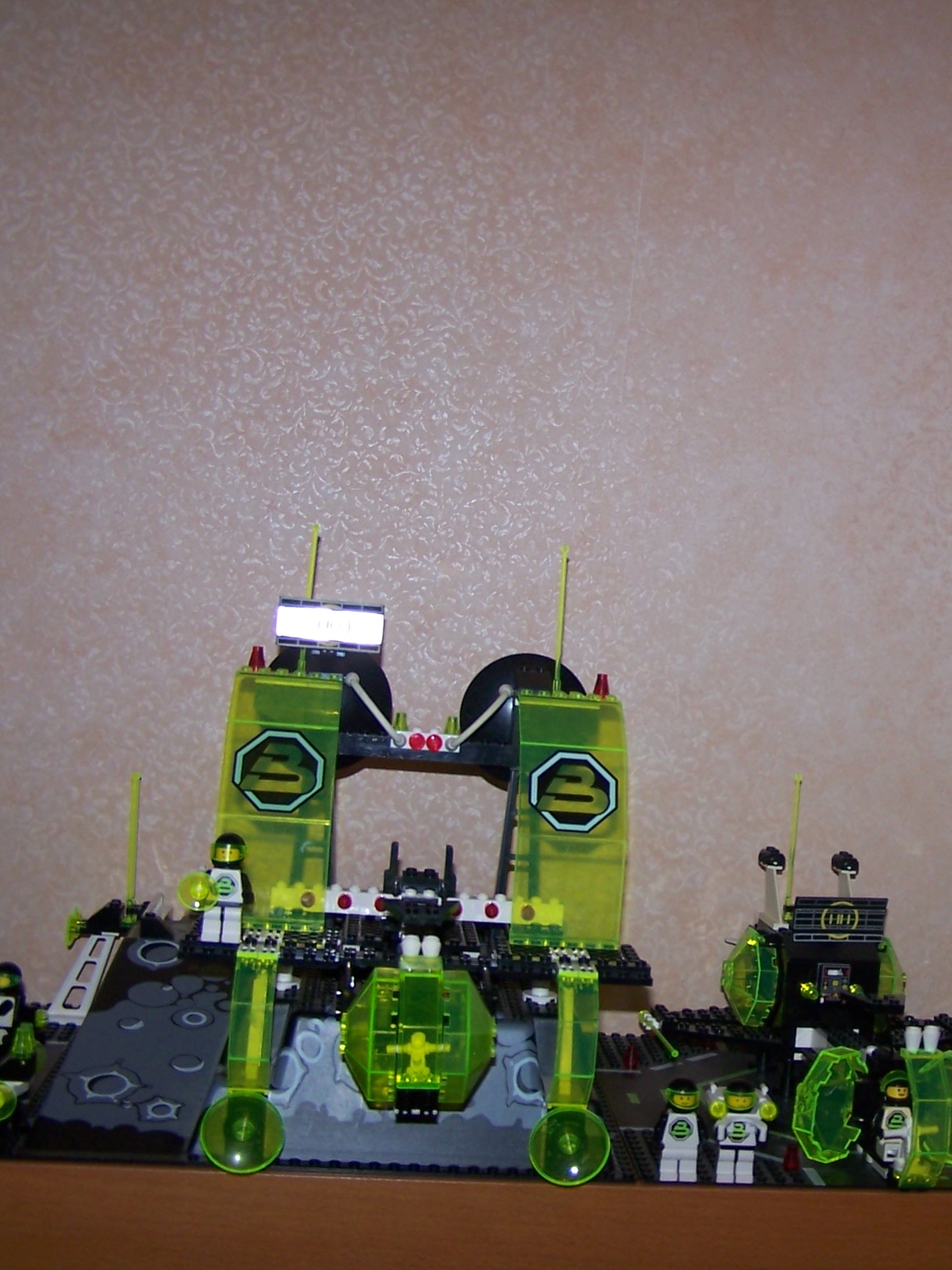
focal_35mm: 53
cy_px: 657
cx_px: 820
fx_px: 1943
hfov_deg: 26.8
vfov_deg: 36.2
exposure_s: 1/60
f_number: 2.8
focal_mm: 6.3
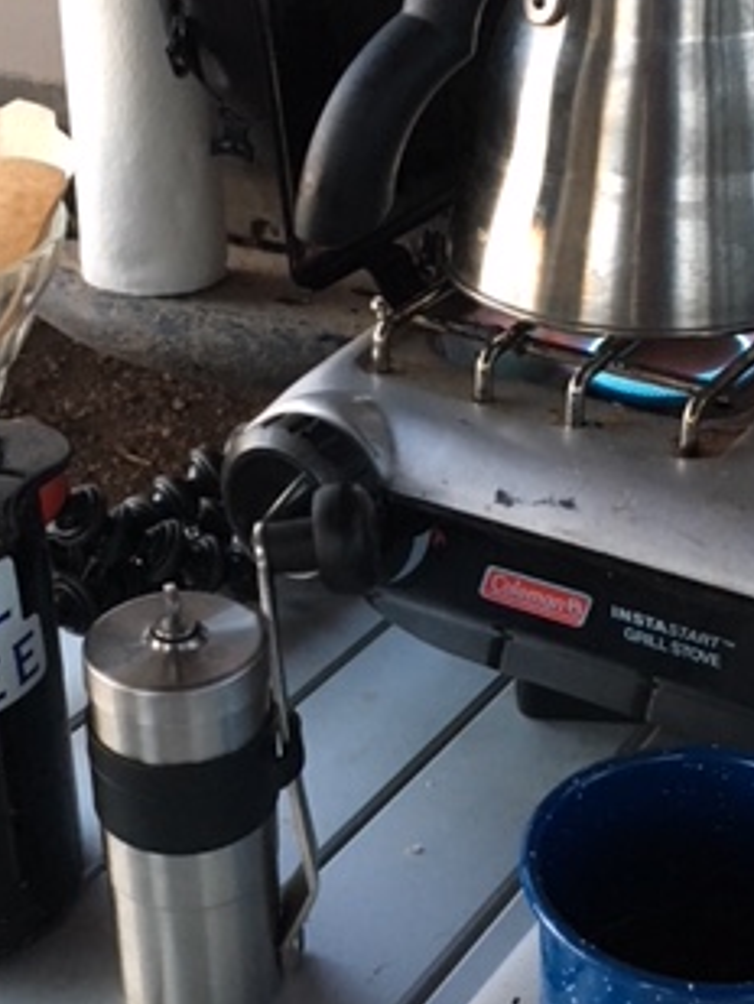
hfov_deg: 24.4
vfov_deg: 32.2
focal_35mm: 60
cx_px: 426
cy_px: 491
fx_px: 1741
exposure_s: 1/15
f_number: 2.2
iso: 200
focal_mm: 4.15
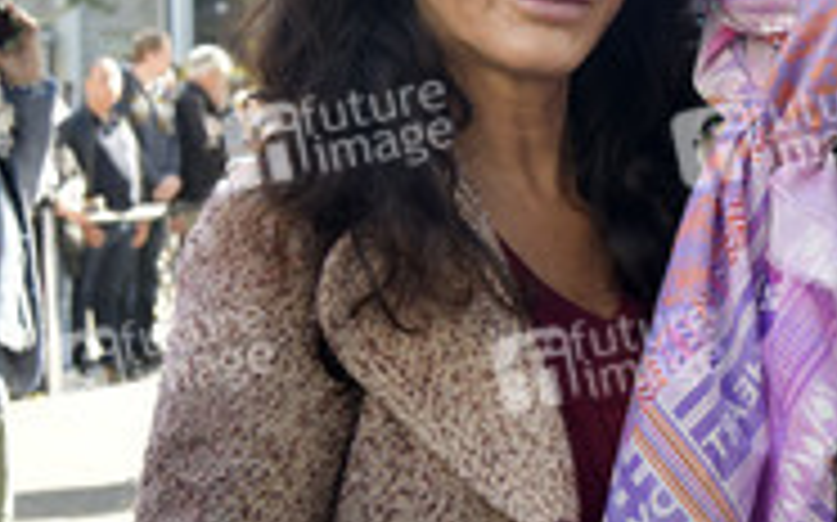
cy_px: 22
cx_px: 668
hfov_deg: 21.8
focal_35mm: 94
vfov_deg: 13.7
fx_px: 2143
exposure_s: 1/250
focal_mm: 38
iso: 800
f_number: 6.3
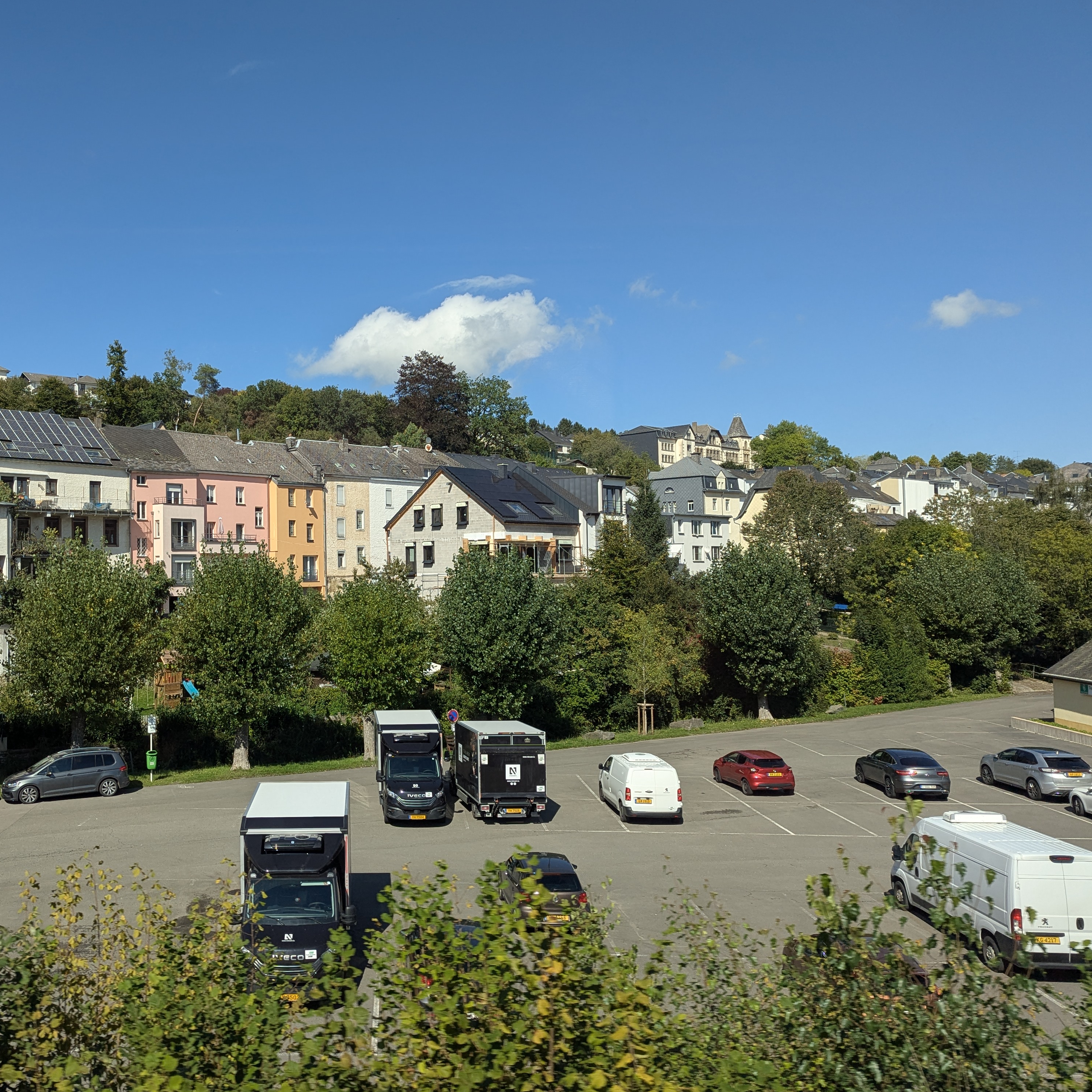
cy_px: 544
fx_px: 1035
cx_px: 363
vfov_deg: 55.6
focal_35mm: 29
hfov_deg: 54.5
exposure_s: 1/1217
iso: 41
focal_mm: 6.81
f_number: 1.85
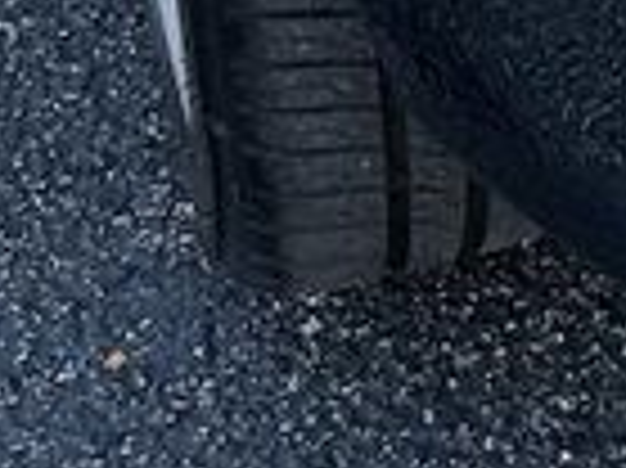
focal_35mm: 177
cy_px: -950
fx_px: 3198
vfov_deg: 7.4
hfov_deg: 9.4
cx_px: 1707
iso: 160
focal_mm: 6.76
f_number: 1.78
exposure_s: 1/210
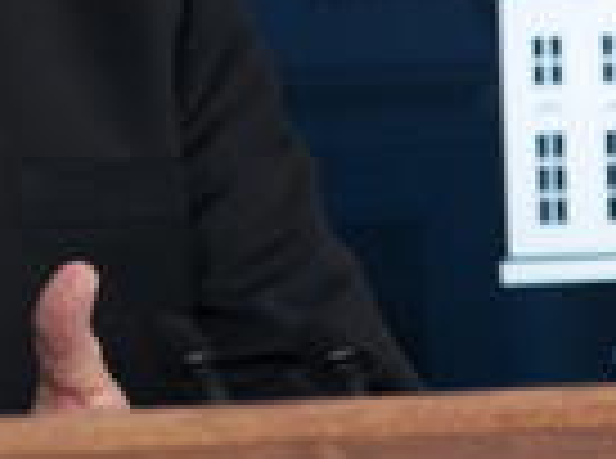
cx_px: -202
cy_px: 56
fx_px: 14004
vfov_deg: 1.9
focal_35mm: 789
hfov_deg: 2.5
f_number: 5.6
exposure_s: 1/250
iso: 2500
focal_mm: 160
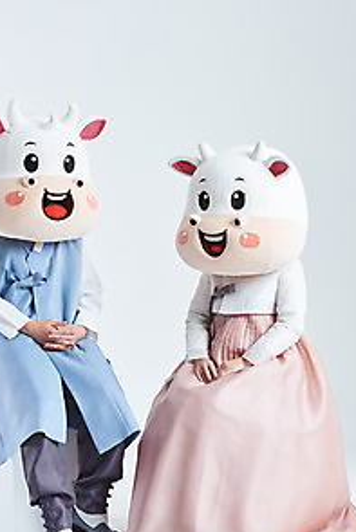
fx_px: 1407
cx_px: 155
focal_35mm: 95
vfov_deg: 21.4
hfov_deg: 14.4
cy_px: 245
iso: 100
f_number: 11
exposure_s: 1/125
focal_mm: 70
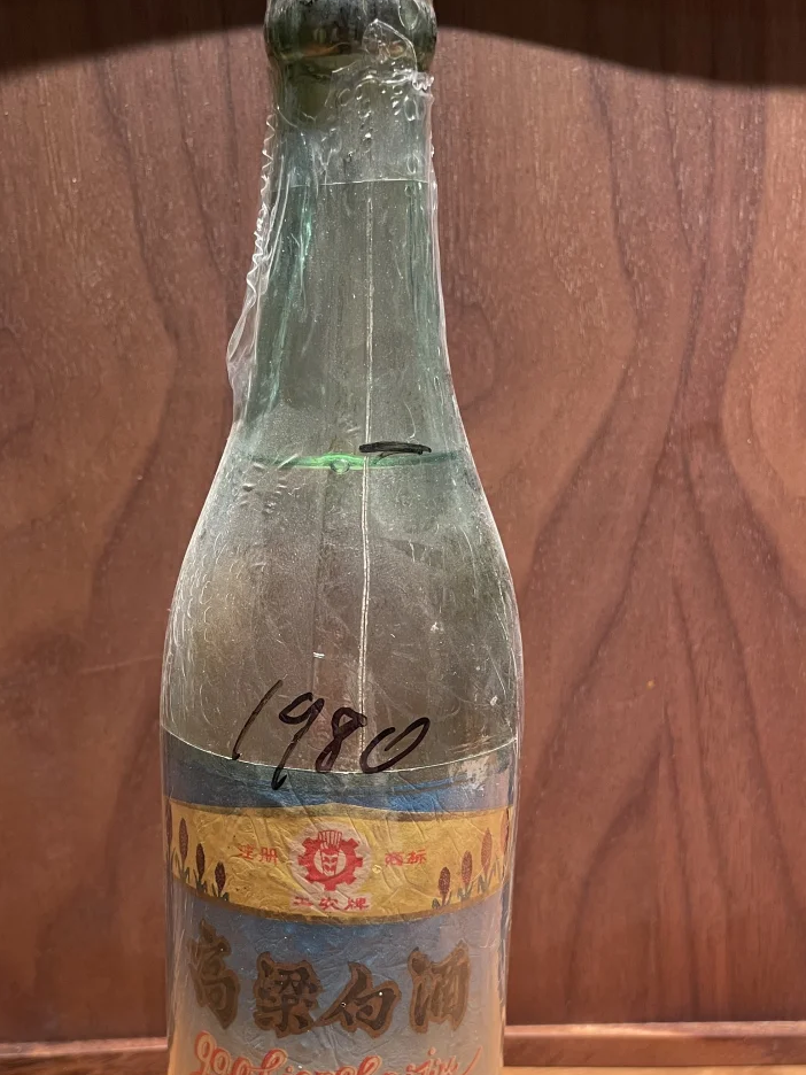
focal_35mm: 40
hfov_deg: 35.9
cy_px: 722
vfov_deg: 46.0
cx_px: 371
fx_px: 1242
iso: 80
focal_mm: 4.2
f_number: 1.6
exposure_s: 1/50
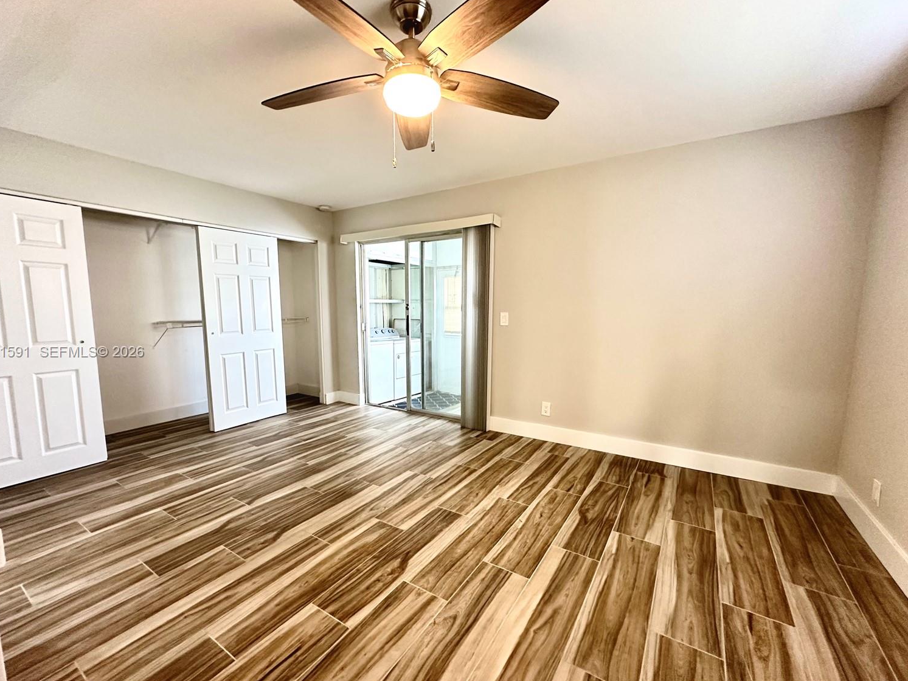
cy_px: 353
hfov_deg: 98.1
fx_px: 393
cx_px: 441
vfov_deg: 81.7
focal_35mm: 15
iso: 400
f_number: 2.2
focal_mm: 2.22
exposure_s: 1/60
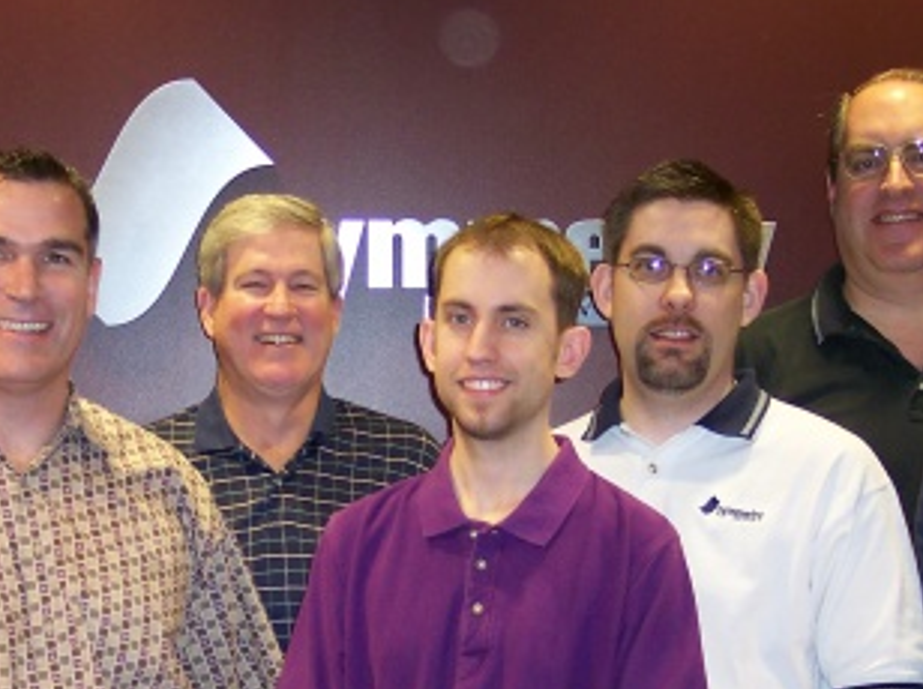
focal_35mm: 79
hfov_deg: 24.6
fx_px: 2103
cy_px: 586
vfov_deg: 18.4
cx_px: 303
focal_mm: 8
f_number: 2.8
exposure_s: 1/30
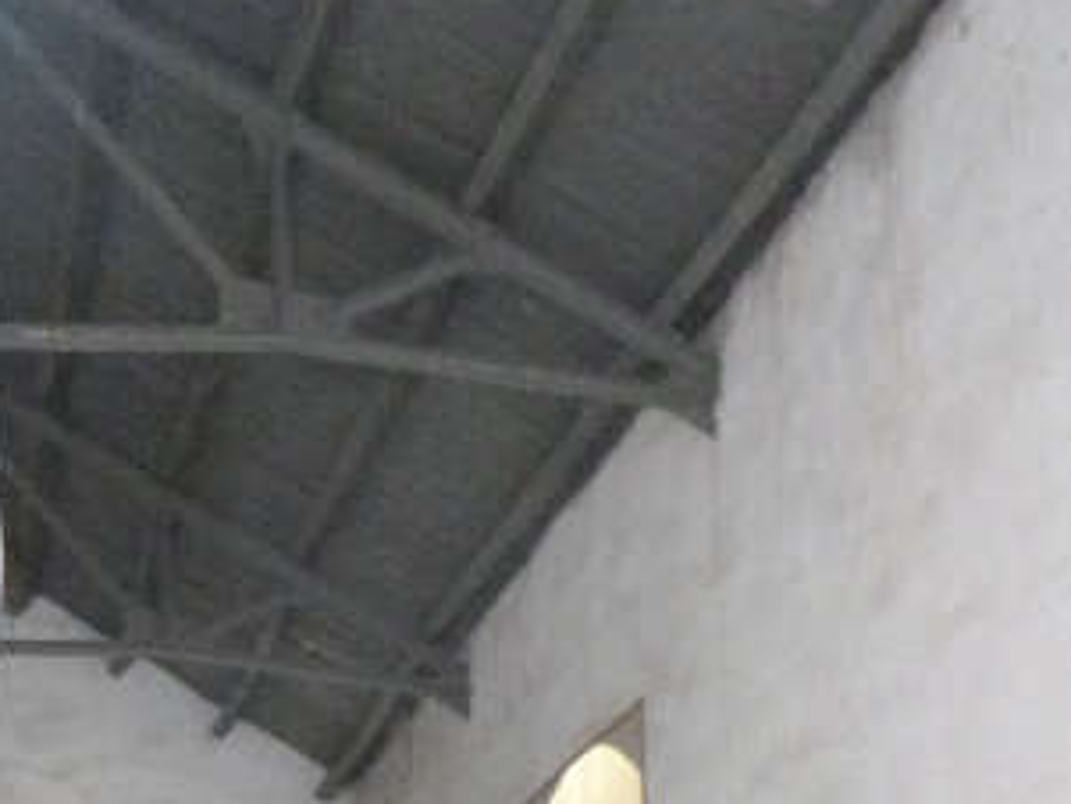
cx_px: -71
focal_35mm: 74
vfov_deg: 18.8
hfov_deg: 24.7
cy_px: 982
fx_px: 2290
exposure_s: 1/60
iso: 1000
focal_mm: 5.2
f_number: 3.3
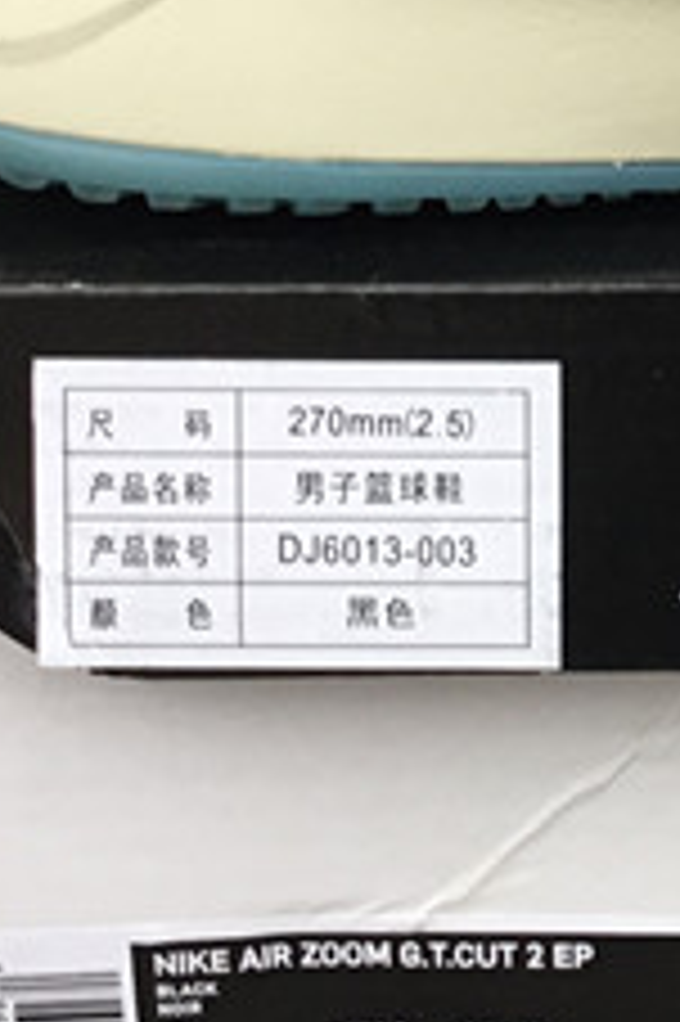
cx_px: 1054
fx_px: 3632
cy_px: 43
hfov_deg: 10.3
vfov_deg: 15.8
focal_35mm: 128
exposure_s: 1/50
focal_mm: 3.3
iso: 25
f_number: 2.4
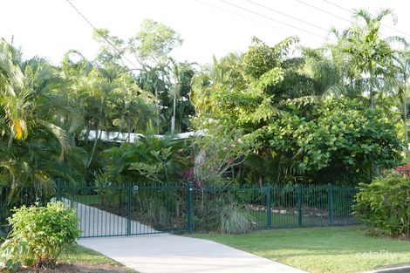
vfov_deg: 30.5
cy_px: 136
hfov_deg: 44.5
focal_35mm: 44
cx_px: 205
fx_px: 501
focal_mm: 19.9
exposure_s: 1/100
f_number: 10
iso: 1250
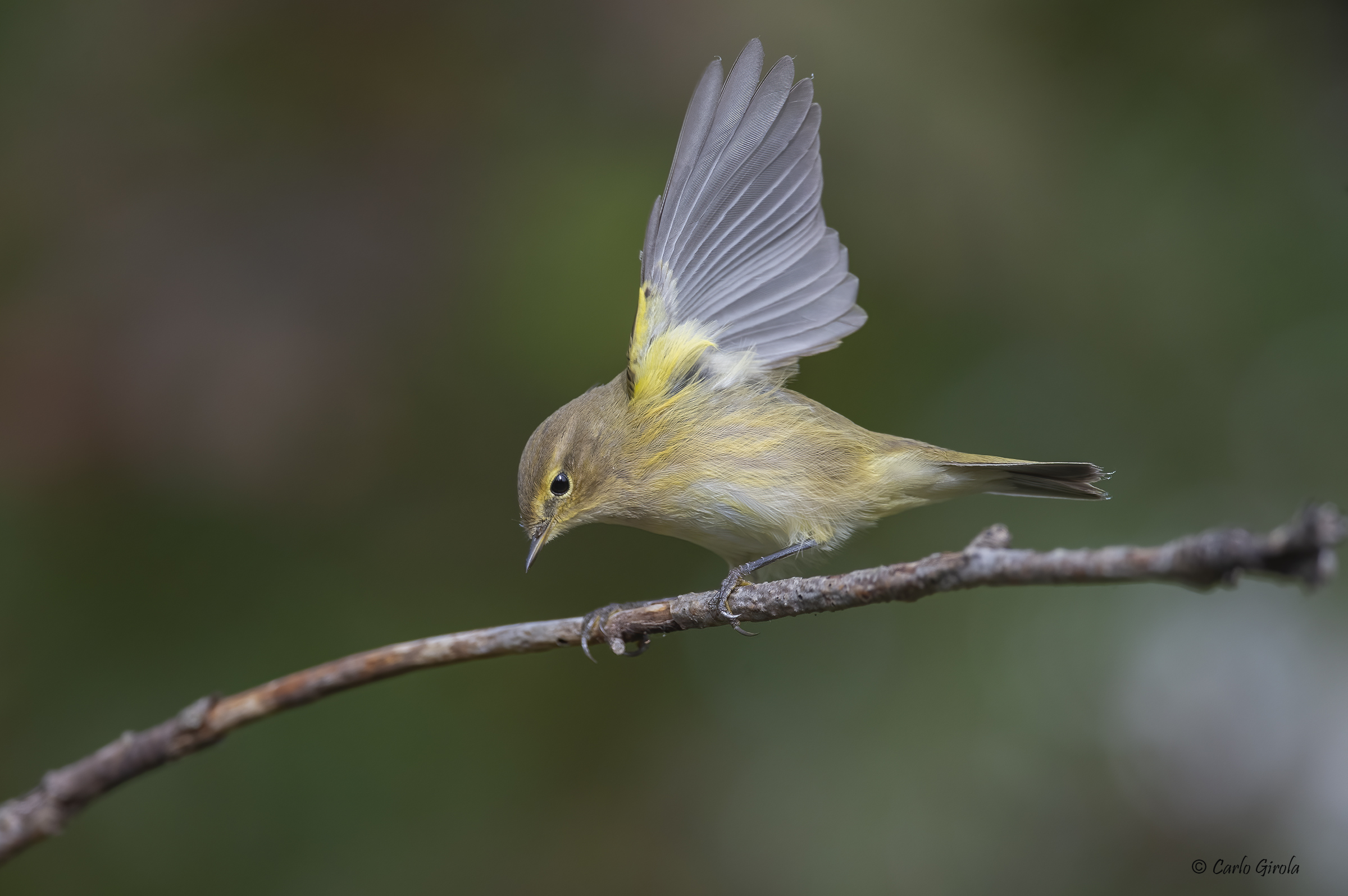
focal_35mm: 850
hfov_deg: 2.4
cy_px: 448
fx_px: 31807
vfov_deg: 1.6
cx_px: 674
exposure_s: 1/2500
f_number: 6.3
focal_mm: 850
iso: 1600
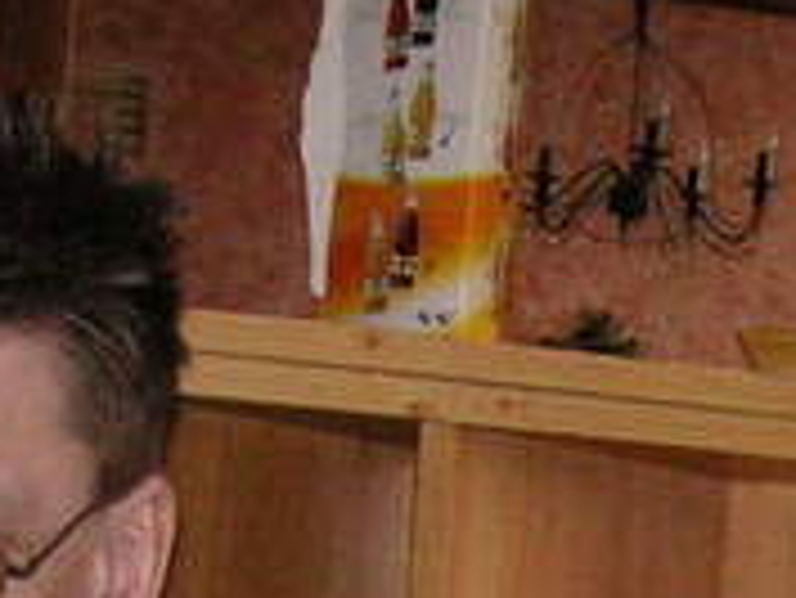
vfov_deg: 8.4
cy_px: 1268
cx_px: 958
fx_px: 3843
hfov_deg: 11.6
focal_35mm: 167
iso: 160
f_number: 2.8
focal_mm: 6.1
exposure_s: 1/45
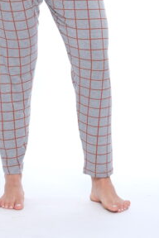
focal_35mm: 151
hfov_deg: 9.1
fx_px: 1000
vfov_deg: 13.3
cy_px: -37
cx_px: 73
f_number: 9
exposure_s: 1/250
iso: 320
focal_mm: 38.8
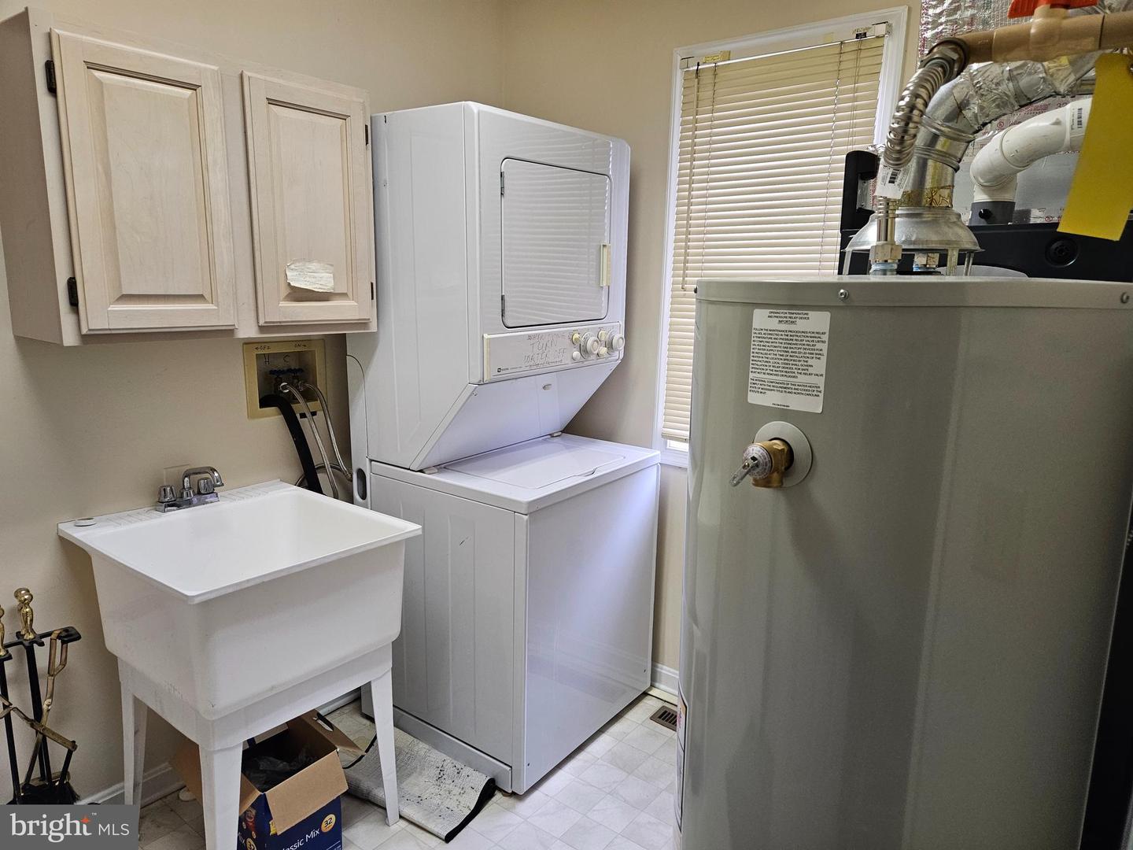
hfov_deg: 73.9
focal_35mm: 23
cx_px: 566
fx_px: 753
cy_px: 425
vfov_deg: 58.9
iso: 160
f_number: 1.8
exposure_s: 1/120
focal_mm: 5.4
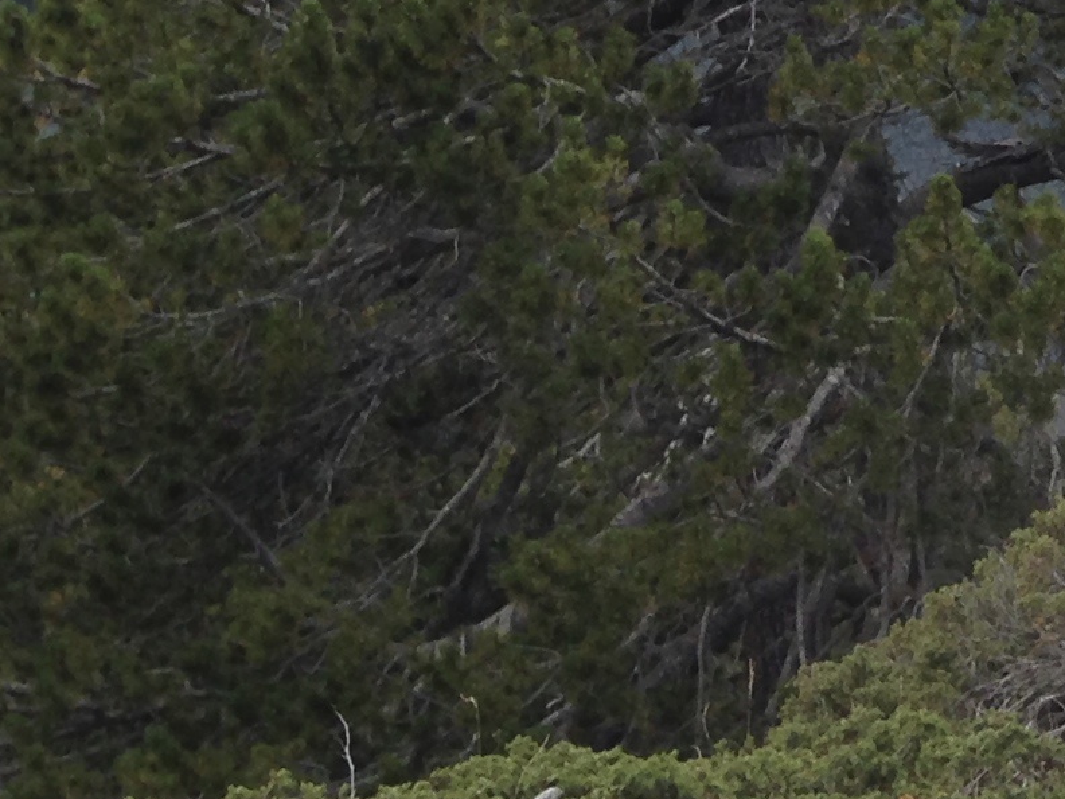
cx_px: 2087
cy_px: -592
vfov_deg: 10.3
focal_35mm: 136
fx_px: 4184
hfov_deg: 12.8
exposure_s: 1/347
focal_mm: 4.12
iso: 50
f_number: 2.4
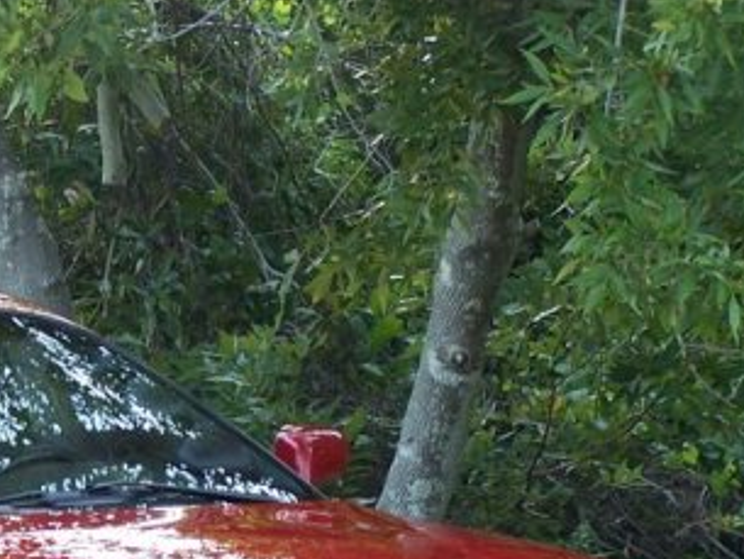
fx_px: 5913
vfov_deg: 5.4
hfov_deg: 7.2
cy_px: 530
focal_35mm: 275
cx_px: -98
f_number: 3.2
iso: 80
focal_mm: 17.5
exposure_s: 1/90
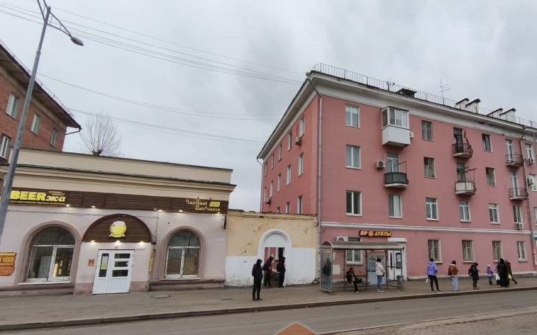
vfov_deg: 57.1
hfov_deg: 80.8
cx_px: 336
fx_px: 307
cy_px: 188
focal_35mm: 21
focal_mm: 1.91
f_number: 2.2
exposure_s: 1/122
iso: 50
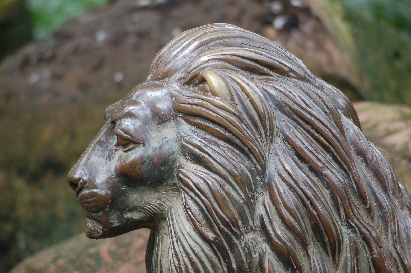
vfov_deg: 5.7
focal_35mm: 240
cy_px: 136
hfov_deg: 8.6
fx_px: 2735
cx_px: 206
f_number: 5
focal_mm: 160
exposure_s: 1/125
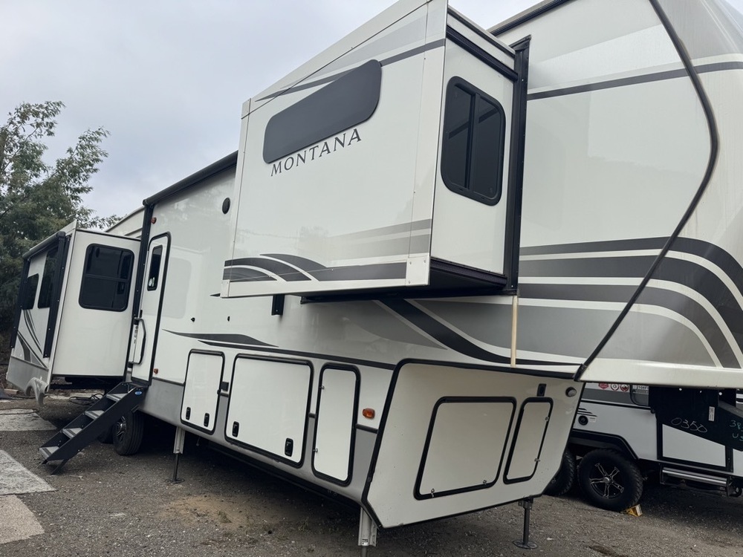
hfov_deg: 71.6
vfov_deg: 56.8
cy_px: 278
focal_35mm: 24
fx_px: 515
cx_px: 372
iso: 80
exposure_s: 1/5348
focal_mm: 6.76
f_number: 1.78
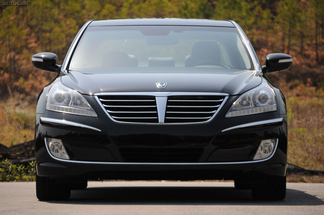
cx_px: 162
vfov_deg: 6.8
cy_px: 108
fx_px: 1820
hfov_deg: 10.2
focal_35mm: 202
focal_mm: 135
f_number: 5.6
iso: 2000
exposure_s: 1/8000
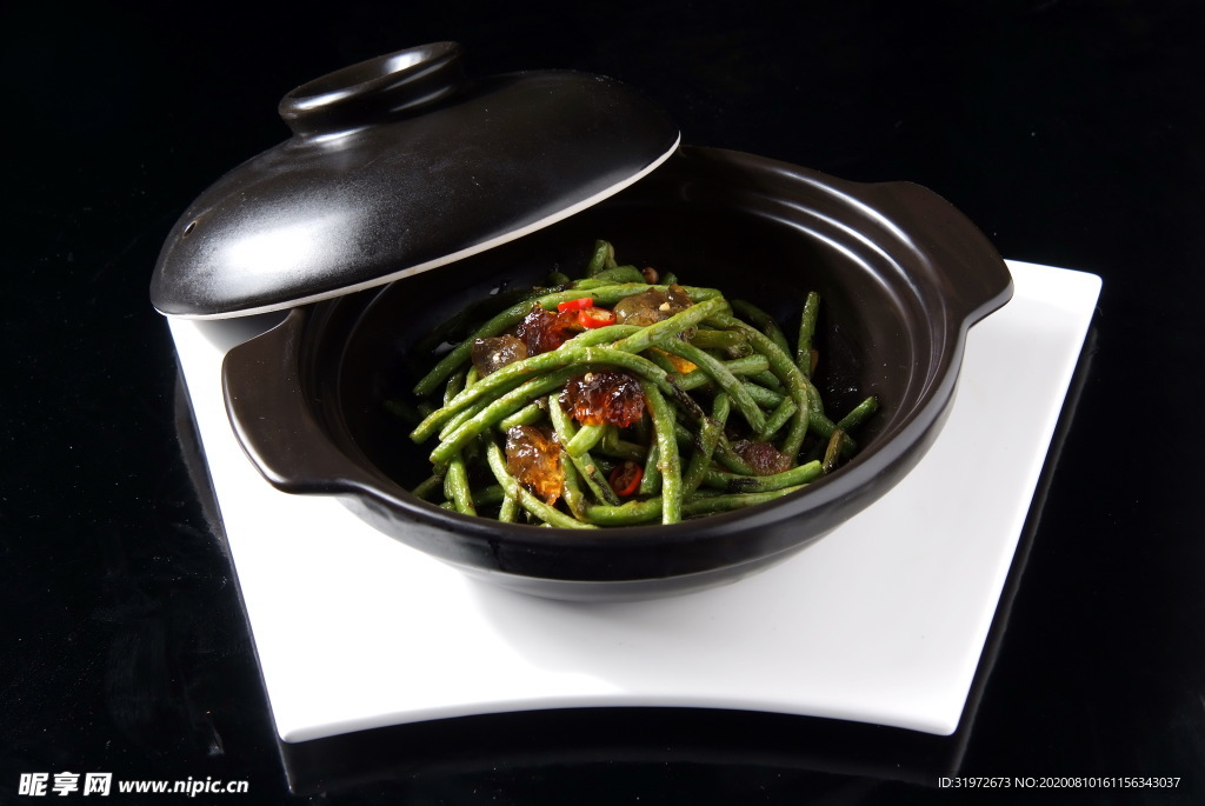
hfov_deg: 29.6
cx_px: 602
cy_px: 403
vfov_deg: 20.1
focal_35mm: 68
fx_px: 2278
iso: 100
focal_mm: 45
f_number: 10
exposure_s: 1/200
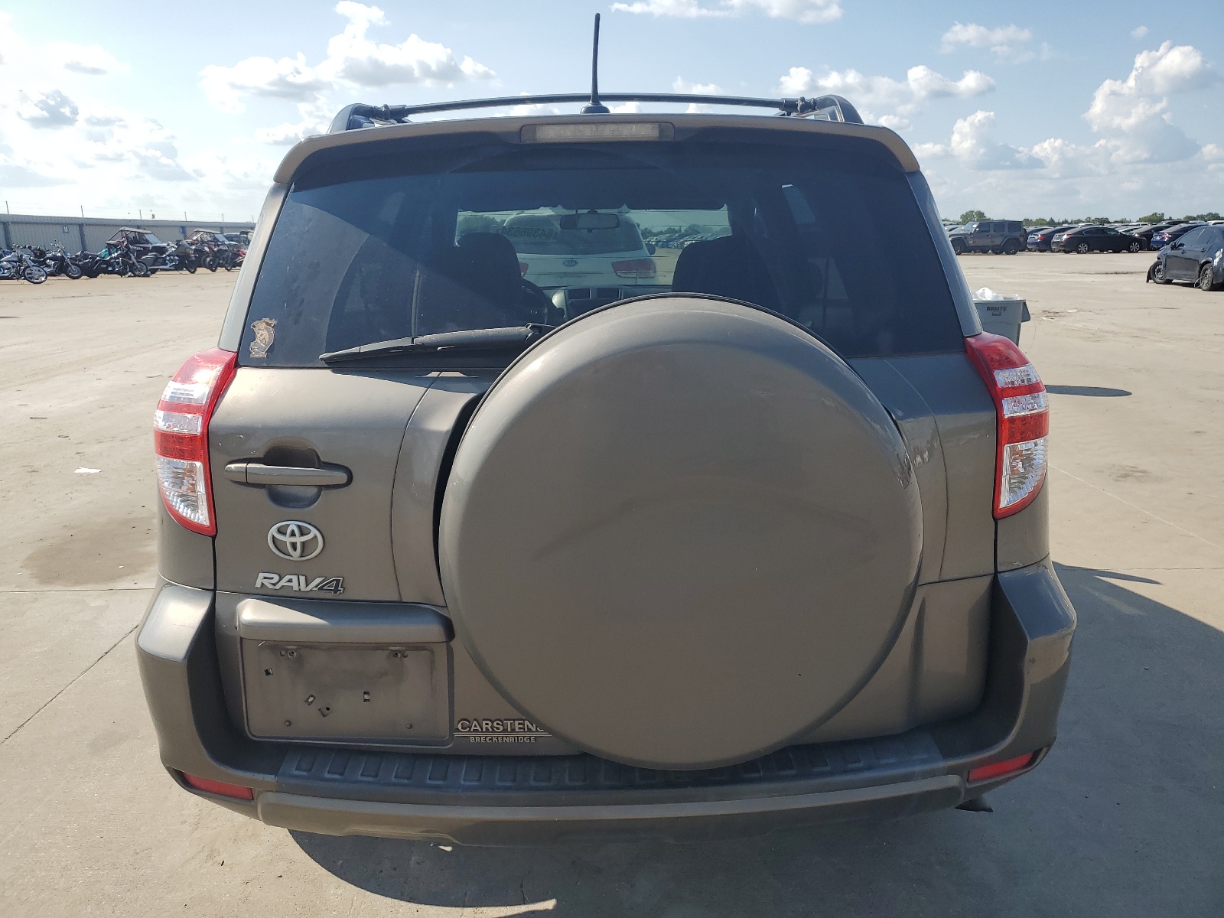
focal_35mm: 26
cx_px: 612
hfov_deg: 67.3
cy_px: 459
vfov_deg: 53.1
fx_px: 919
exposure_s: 1/3333
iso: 50
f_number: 1.5
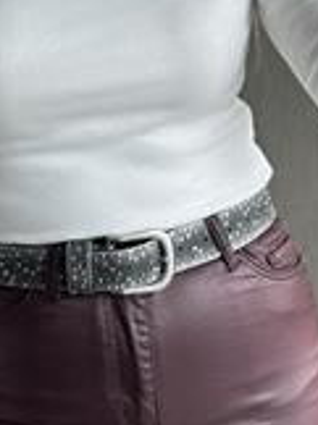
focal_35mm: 150
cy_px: 45
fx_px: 1842
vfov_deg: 13.1
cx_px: 160
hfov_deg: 9.9
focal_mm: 6.86
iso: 250
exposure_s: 1/50
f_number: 1.78
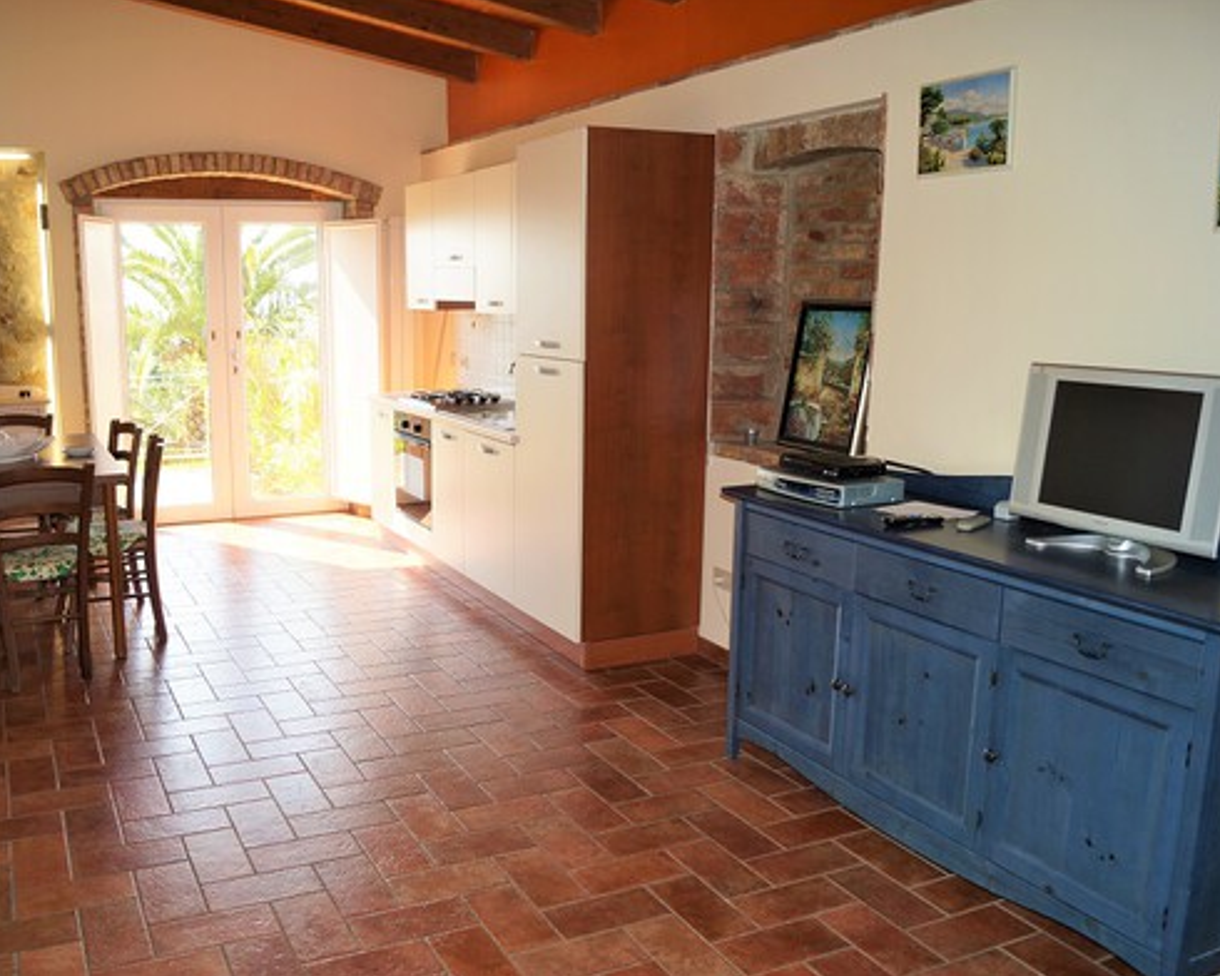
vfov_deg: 47.1
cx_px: 500
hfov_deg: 56.8
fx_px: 1119
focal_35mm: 31
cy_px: 490
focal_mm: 18
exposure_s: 1/80
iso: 100
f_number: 4.5
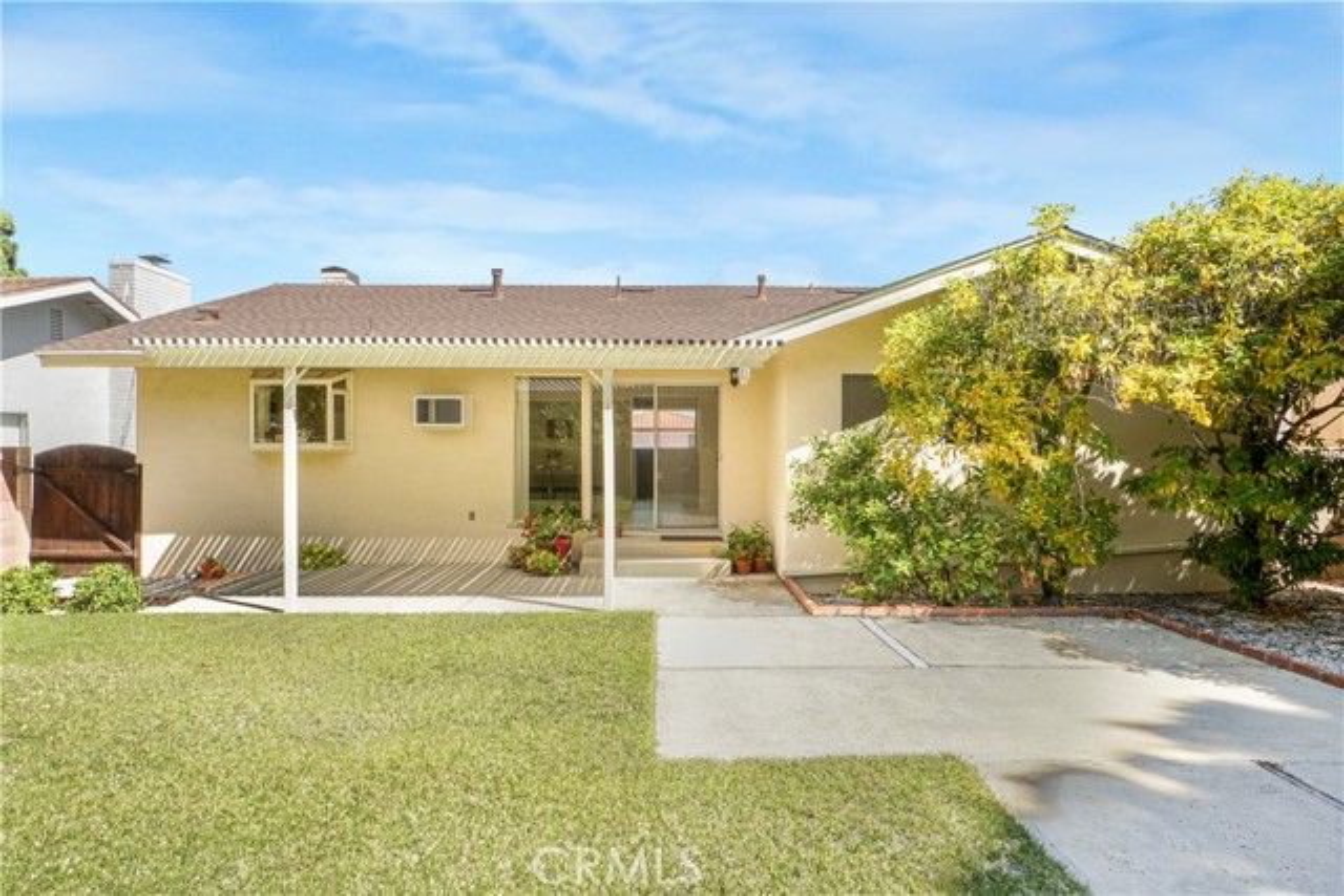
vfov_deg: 63.2
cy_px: 448
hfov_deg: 85.4
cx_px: 672
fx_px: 728
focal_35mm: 20
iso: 125
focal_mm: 13
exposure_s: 1/25
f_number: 16
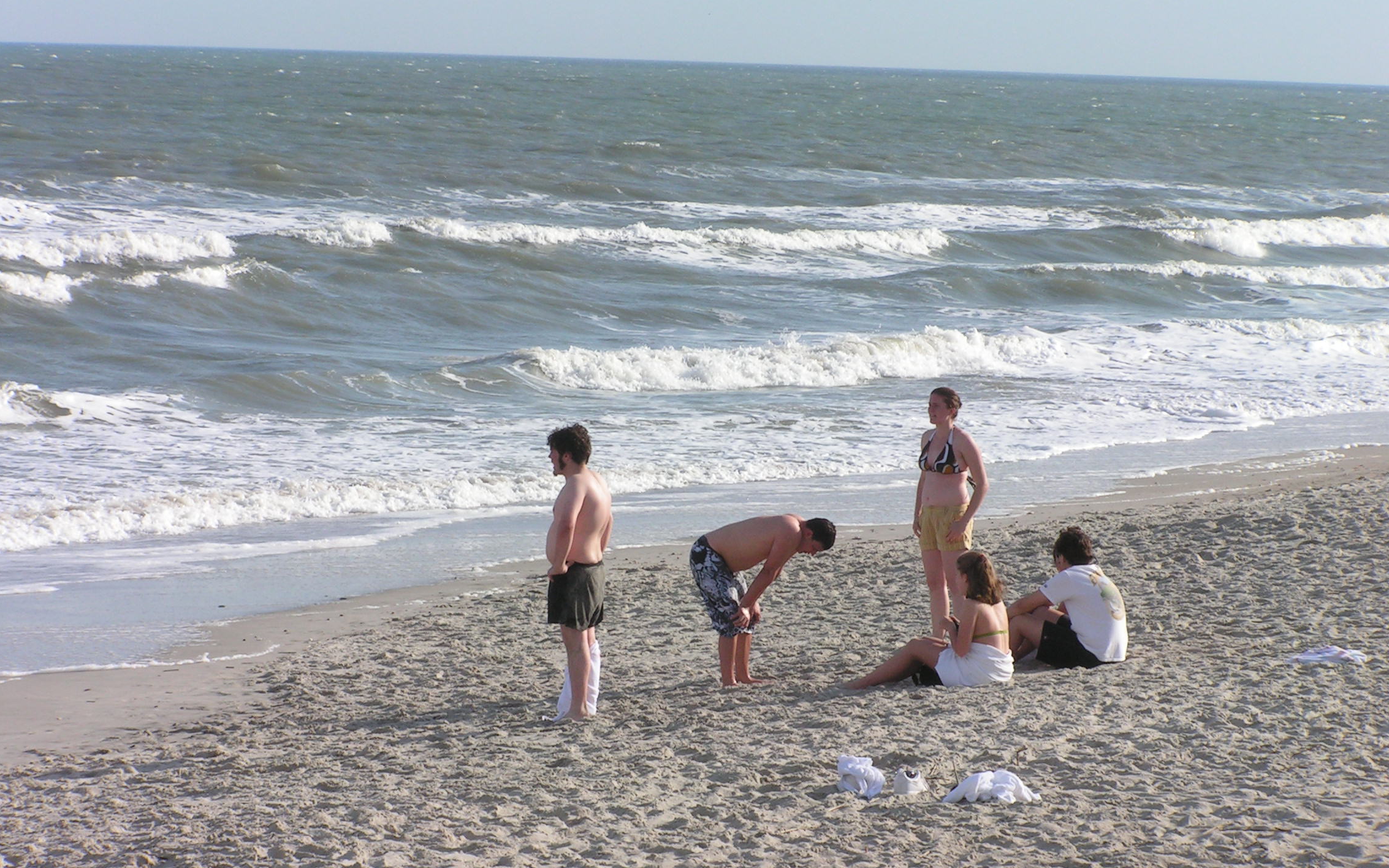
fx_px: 6397
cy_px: 502
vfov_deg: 7.8
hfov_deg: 12.4
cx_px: 693
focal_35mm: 169
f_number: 6.3
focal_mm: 26.4
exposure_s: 1/320
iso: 50
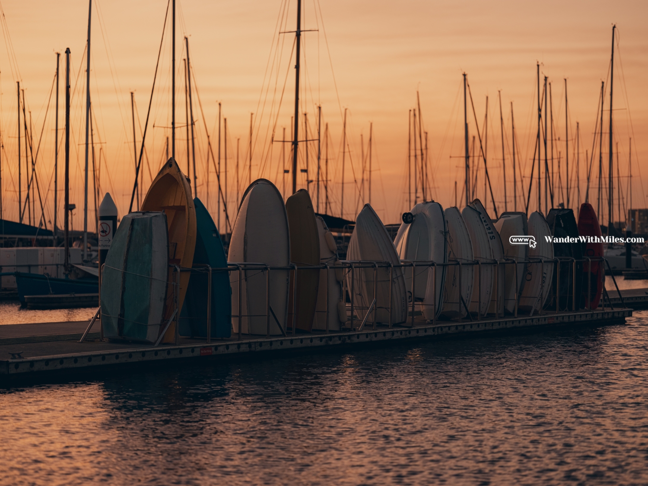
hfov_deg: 22.5
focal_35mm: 87
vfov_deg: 17.0
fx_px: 1629
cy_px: 243
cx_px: 324
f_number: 2
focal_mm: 110
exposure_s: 1/90
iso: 800
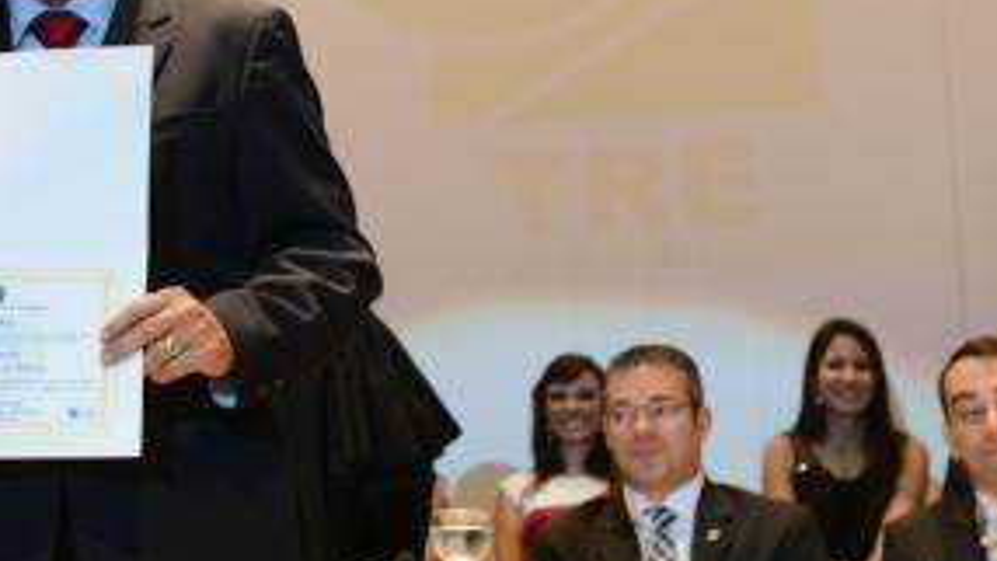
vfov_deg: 8.4
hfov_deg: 14.6
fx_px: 3834
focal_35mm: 145
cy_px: 101
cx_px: -21
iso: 2500
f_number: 5.6
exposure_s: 1/250
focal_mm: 66
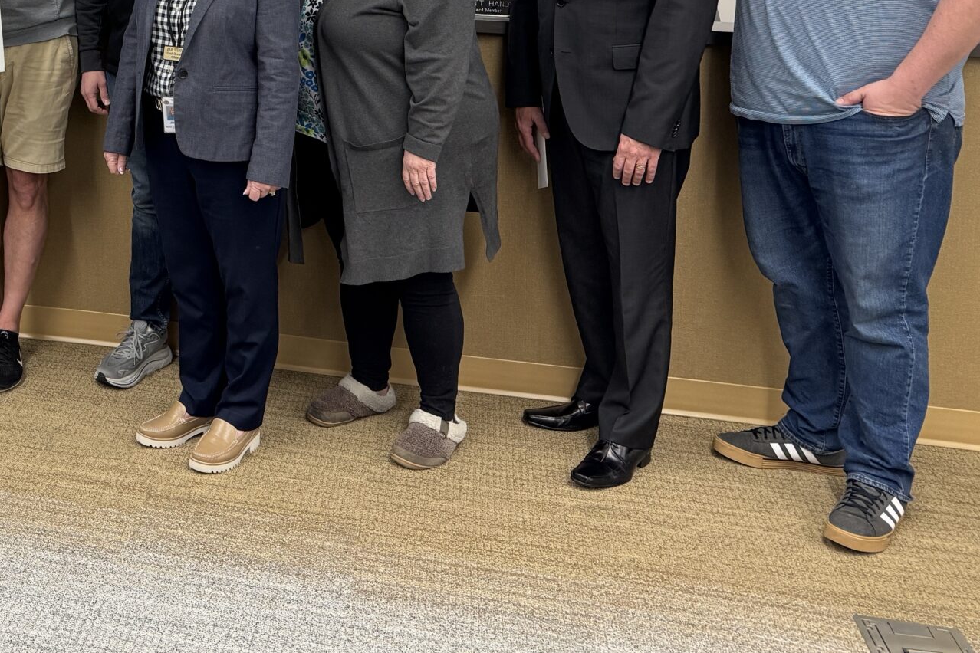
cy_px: -77
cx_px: 60
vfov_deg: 25.0
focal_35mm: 50
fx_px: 1361
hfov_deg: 36.6
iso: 200
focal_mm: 6.76
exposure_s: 1/120
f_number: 1.78
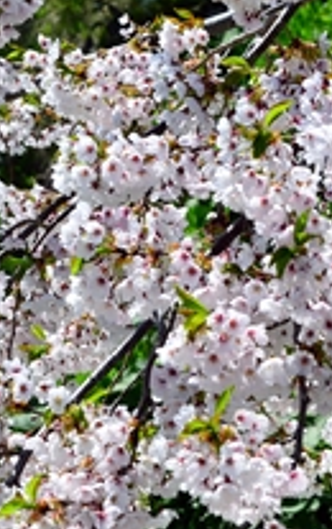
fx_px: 6809
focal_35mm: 472
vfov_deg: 4.4
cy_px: 460
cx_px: 133
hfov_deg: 2.8
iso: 400
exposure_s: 1/640
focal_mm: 120
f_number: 13
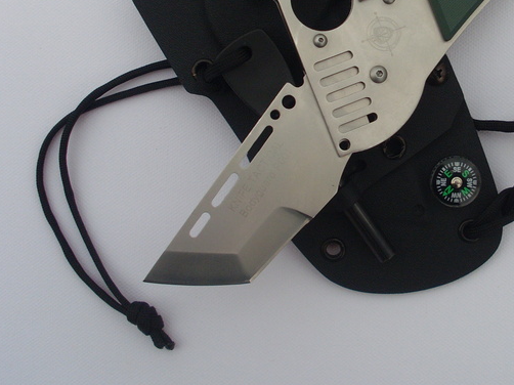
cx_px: 379
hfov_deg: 31.7
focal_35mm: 60
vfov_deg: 24.1
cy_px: 92
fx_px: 890
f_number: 7.7
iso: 80
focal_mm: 6.3
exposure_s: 1/90
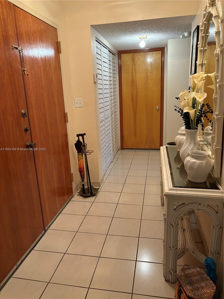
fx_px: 224
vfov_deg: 67.3
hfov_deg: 53.1
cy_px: 150
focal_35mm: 26
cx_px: 112
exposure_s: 1/60
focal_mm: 5.96
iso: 250
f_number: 1.6
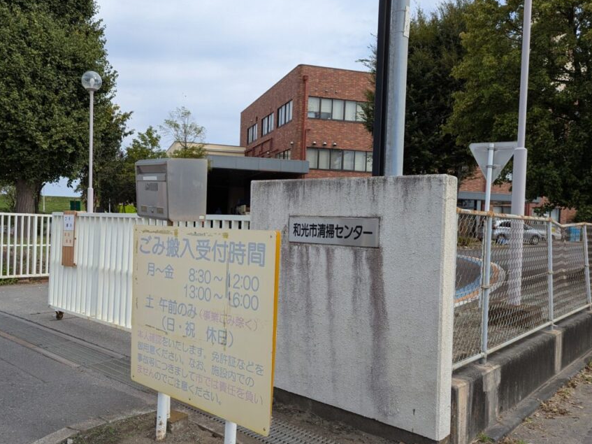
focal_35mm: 29
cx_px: 266
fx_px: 496
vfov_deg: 48.2
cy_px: 235
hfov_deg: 61.5
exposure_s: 1/2358
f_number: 1.85
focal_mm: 6.81
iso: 47
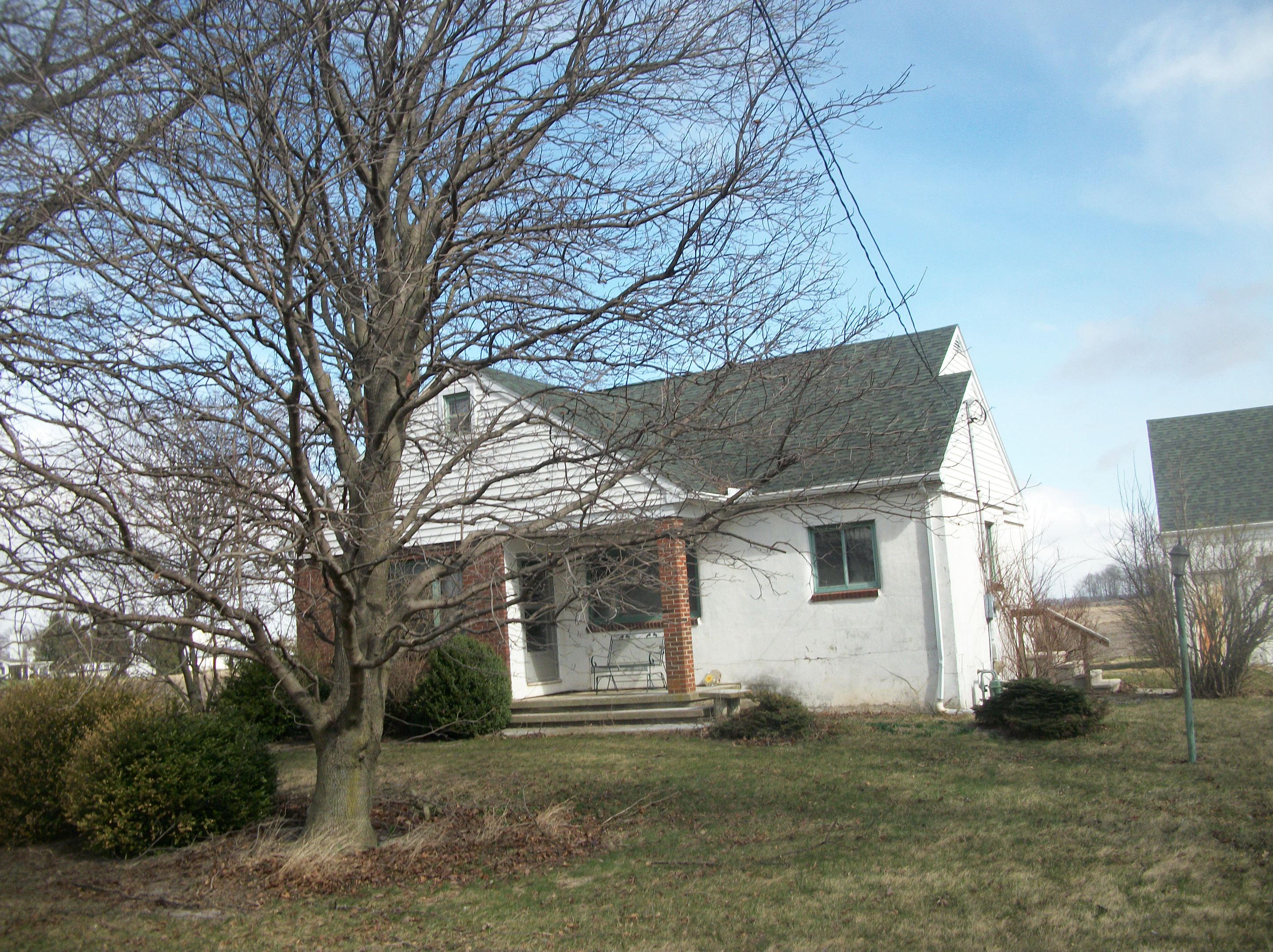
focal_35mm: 32
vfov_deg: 44.1
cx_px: 636
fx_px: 1176
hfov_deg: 56.9
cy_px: 476
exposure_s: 1/125
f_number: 8.8
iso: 80
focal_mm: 5.7
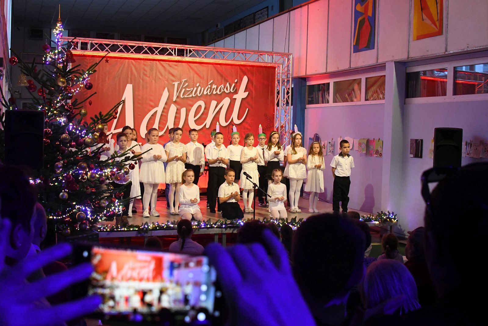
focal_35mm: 42
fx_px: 569
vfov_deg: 31.9
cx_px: 244
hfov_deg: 46.4
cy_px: 163
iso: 5000
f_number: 5
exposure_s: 1/100
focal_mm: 28
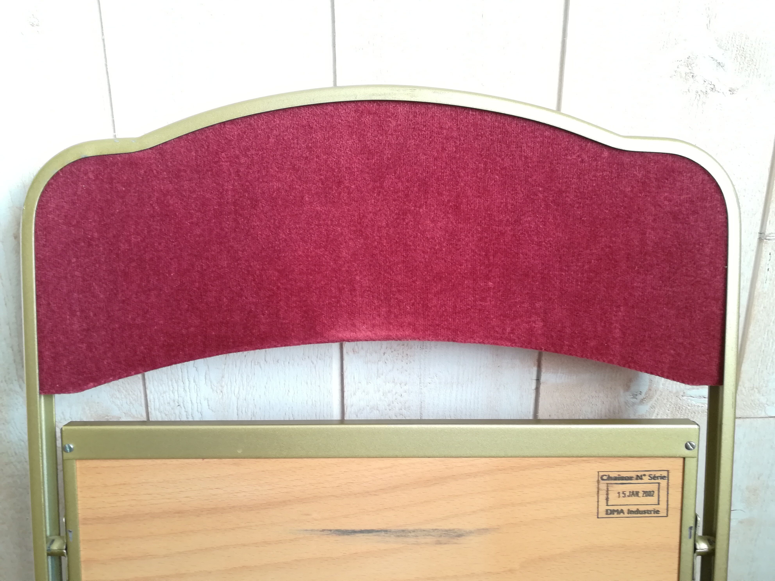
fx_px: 627
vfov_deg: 49.7
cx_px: 388
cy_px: 290
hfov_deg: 63.4
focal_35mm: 28
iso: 160
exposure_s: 1/33.3
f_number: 2.2
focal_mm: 3.83
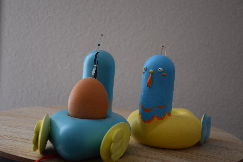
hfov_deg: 37.9
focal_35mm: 52
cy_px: 81
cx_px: 122
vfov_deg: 25.8
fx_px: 354
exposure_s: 1/100
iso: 400
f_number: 5
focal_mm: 35
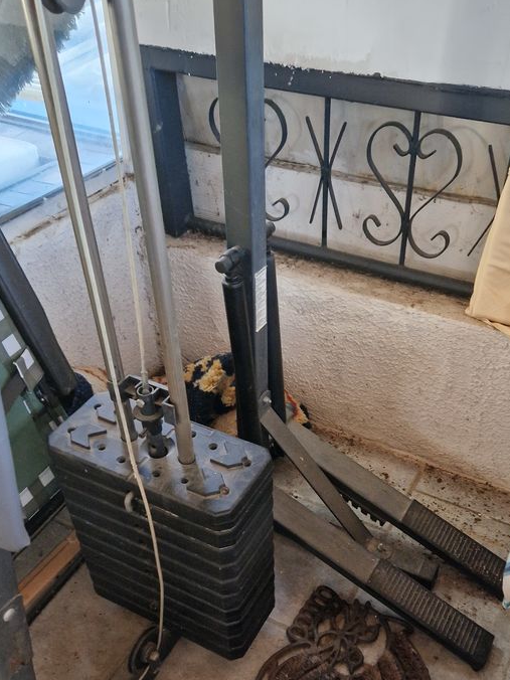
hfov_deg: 41.7
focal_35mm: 34
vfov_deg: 52.8
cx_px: 291
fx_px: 668
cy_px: 459
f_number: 1.8
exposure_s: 1/100
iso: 800
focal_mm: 5.4
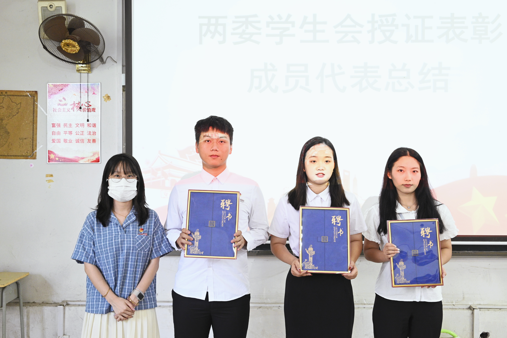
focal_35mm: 40
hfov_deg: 48.4
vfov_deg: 33.4
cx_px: 254
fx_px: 564
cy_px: 169
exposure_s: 1/40
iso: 2500
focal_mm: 40
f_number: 6.3
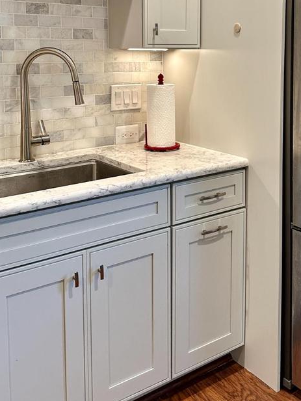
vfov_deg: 43.3
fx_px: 487
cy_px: 99
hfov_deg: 34.2
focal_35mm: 42
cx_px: 189
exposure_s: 1/120
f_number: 1.78
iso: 200
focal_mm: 6.86
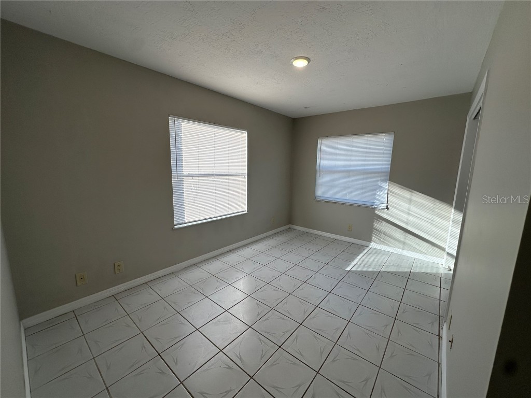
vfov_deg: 85.7
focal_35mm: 14
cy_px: 199
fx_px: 215
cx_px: 266
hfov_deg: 102.1
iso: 40
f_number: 2.2
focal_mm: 2.22
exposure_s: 1/234
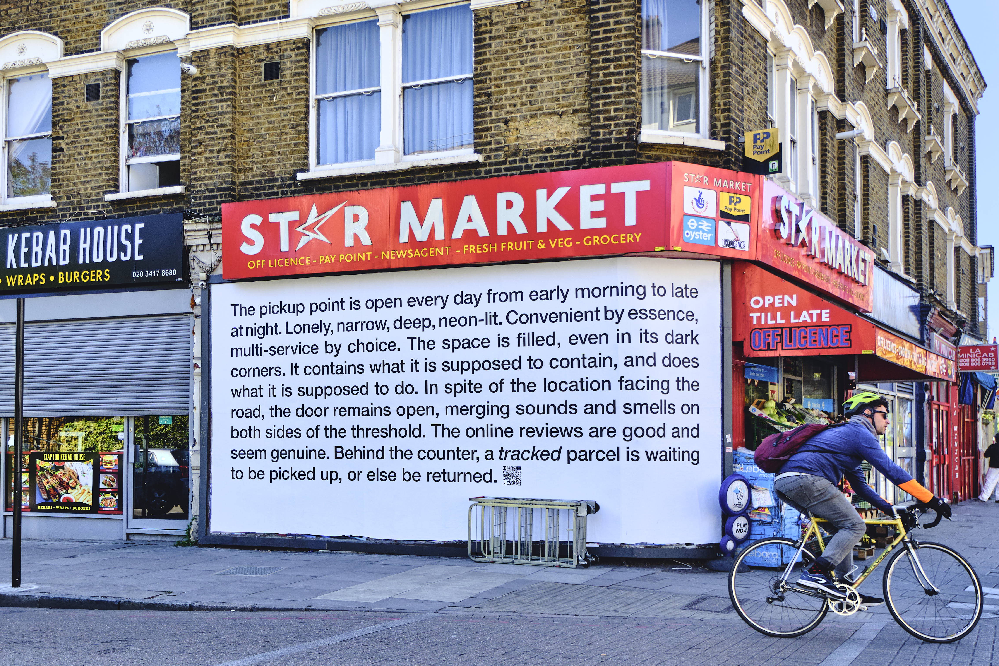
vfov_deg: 34.9
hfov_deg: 50.4
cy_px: 414
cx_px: 398
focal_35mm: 38
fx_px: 1054
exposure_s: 1/1000
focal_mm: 19.4
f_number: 2.8
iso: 400
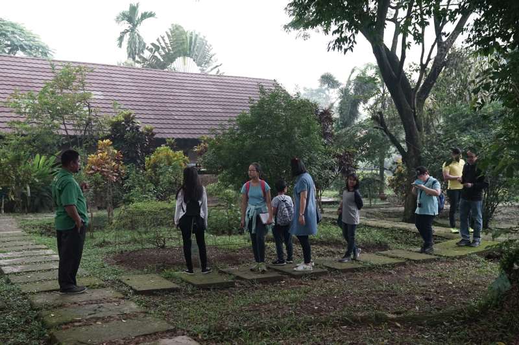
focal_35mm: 38
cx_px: 260
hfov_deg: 50.7
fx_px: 548
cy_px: 172
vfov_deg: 35.0
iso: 3200
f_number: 4
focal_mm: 38
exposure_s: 1/200
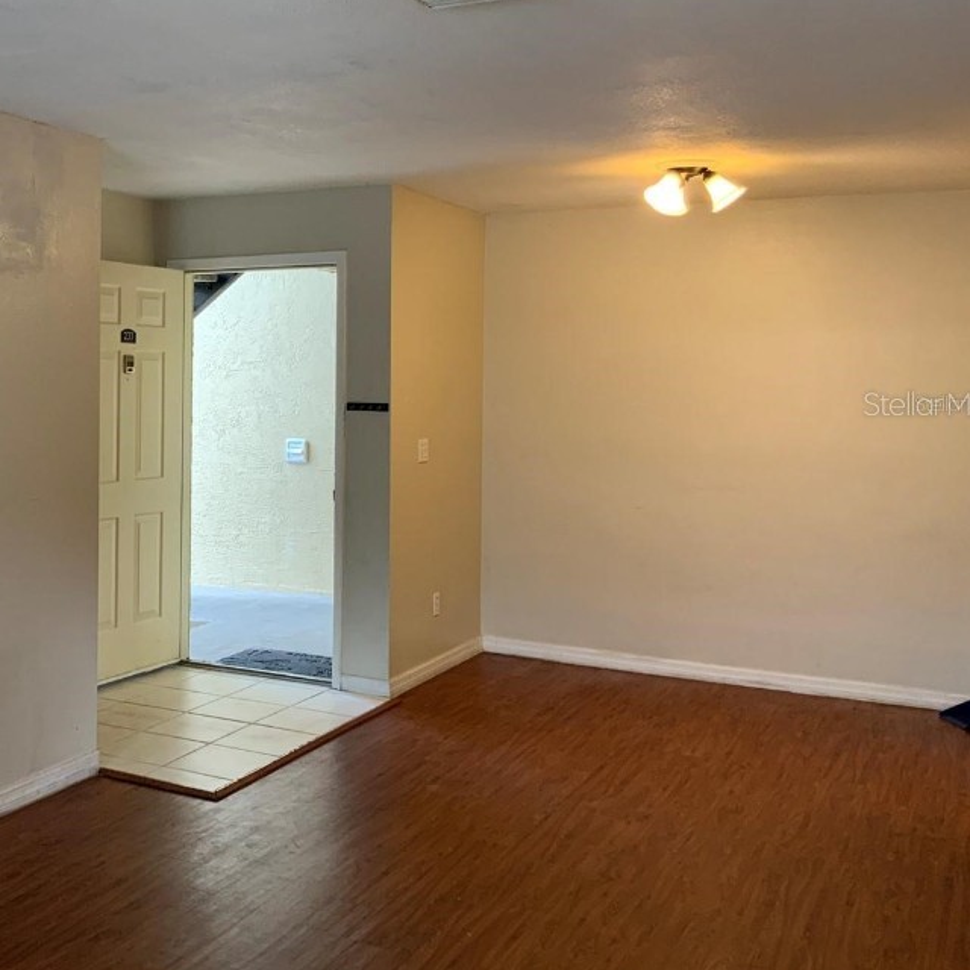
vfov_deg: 40.8
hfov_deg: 39.7
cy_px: 403
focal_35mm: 41
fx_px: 1300
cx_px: 230
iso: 64
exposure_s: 1/60
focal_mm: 3
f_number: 1.8
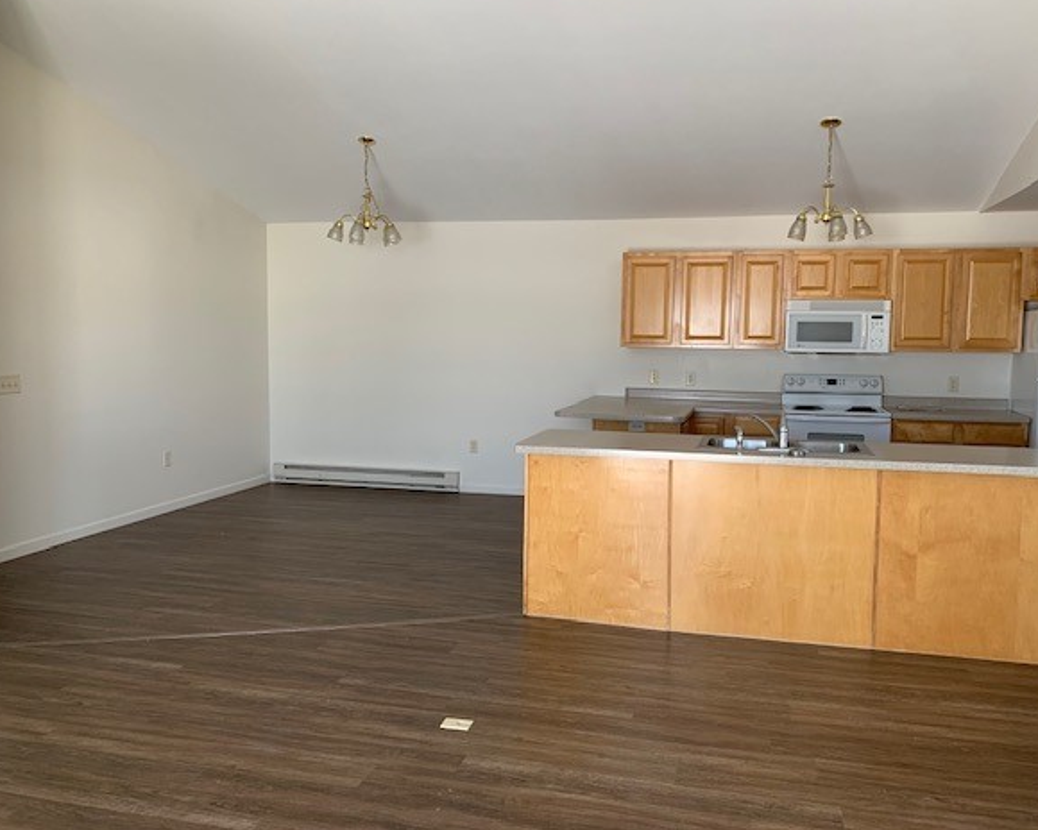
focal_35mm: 28
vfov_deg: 51.5
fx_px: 860
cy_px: 402
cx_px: 560
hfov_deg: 62.1
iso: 80
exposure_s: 1/121
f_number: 1.8
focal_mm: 4.25
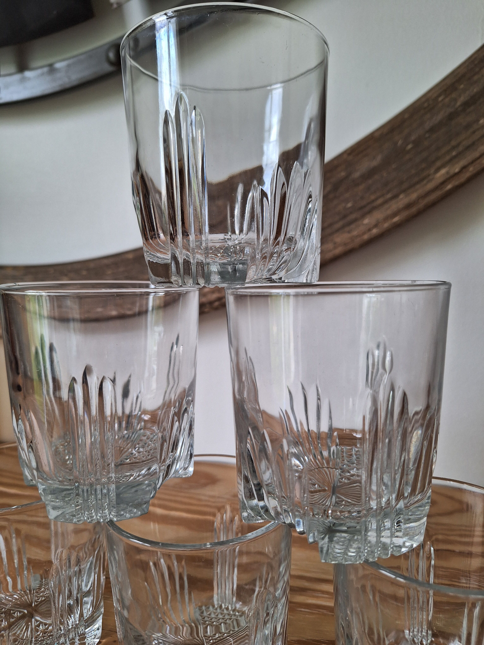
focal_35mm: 23
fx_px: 429
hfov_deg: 58.9
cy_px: 322
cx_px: 242
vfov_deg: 73.9
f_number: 1.8
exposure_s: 1/50
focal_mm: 5.54
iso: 125
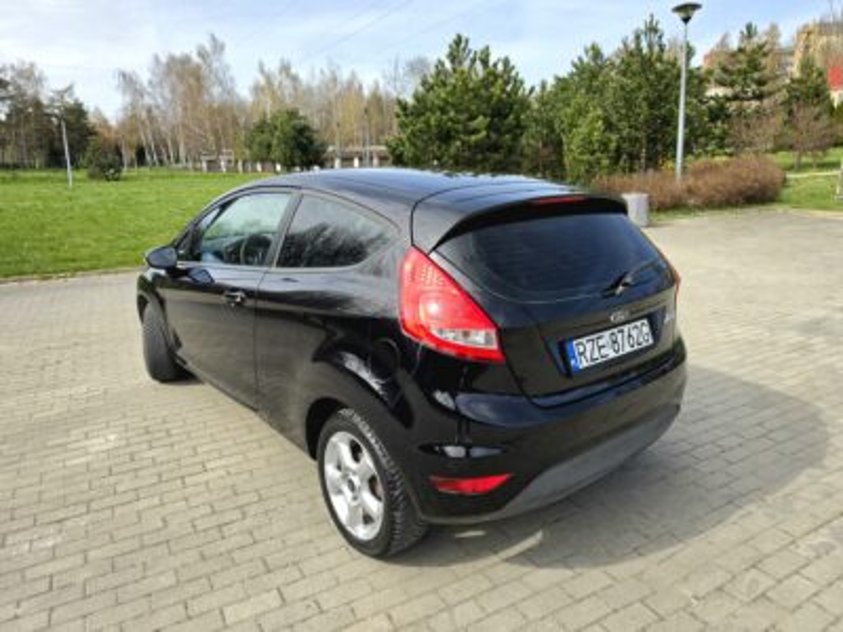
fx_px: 560
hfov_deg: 73.9
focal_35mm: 23
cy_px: 316
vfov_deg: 58.9
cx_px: 422
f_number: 1.4
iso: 64
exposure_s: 1/5000
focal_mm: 6.5
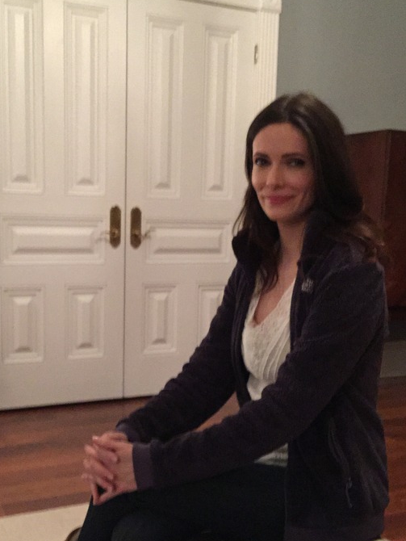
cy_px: 321
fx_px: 703
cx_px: 192
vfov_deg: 41.9
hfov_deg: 32.2
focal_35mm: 45
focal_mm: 4.15
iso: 500
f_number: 2.2
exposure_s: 1/15
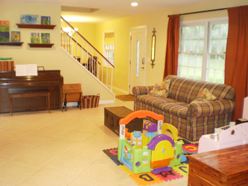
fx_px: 258
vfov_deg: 39.7
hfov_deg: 51.4
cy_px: 93
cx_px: 124
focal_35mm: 36
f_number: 3.1
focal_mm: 6.3
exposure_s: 1/30
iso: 640
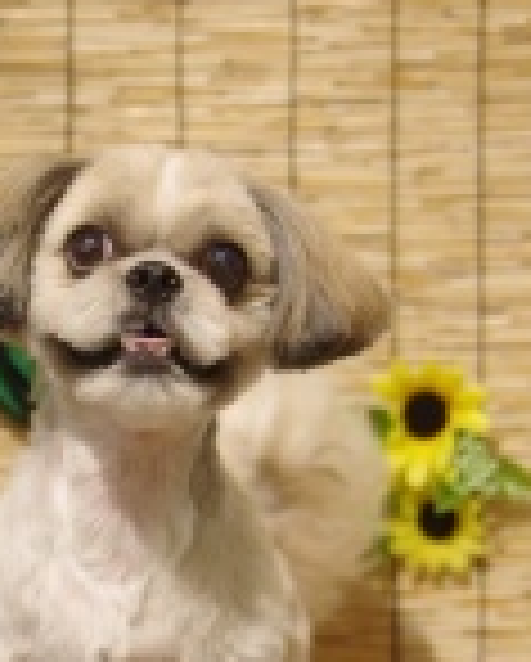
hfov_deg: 10.7
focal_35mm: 145
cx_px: 162
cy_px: 482
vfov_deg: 13.2
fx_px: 2843
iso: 320
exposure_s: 1/100
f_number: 2.8
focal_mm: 38
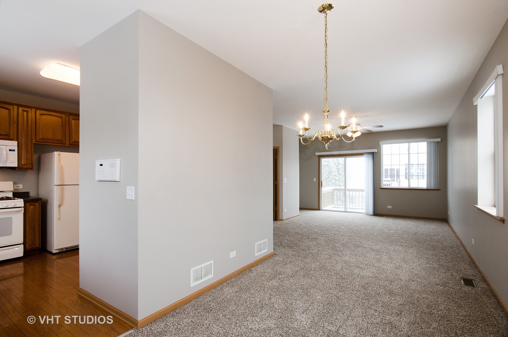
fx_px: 232
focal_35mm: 16
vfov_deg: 71.8
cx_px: 254
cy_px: 168
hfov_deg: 95.1
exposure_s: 1/13
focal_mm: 11
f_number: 8
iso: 200
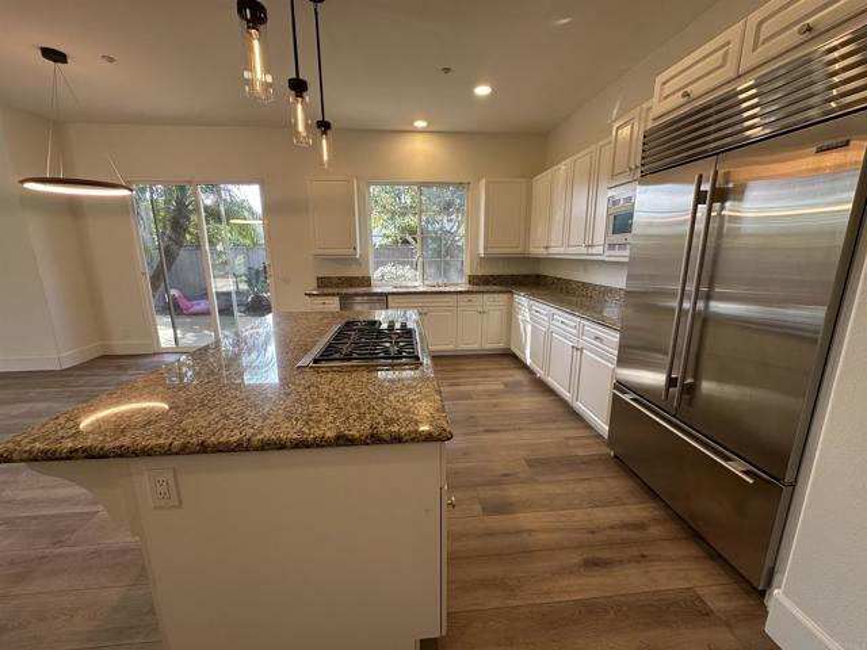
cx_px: 434
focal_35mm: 14
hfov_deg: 102.1
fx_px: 351
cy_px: 325
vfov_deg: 85.7
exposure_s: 1/120
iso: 80
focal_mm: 2.22
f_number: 2.2
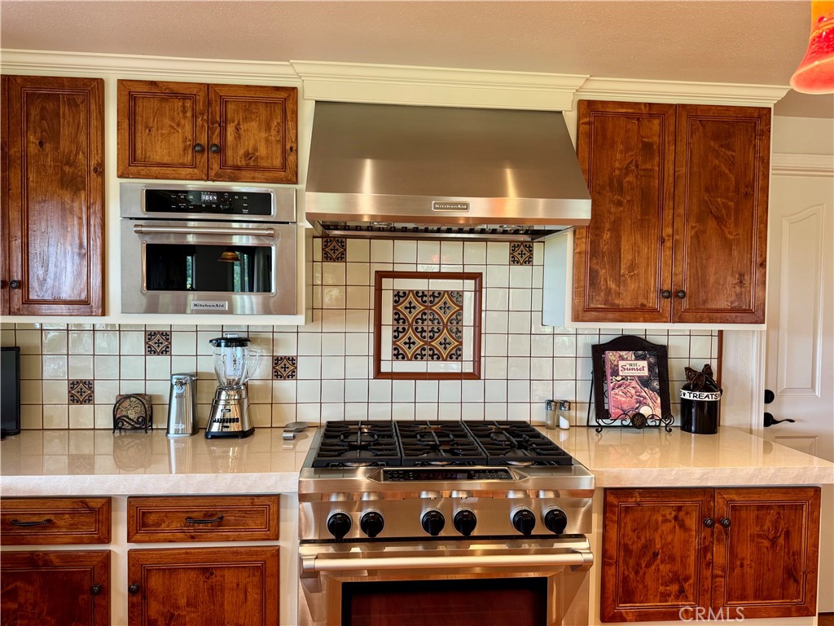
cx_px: 417
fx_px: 578
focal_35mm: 24
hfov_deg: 71.6
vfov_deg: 56.8
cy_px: 313
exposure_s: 1/60
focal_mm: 6.76
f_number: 1.78
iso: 160
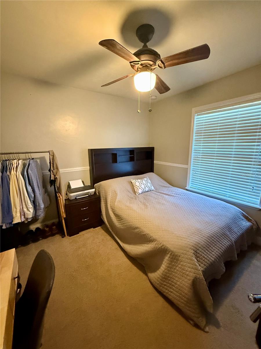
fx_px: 141
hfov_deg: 85.7
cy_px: 174
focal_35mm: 14
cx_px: 130
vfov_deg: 102.1
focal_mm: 2.22
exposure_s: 1/40
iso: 800
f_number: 2.2
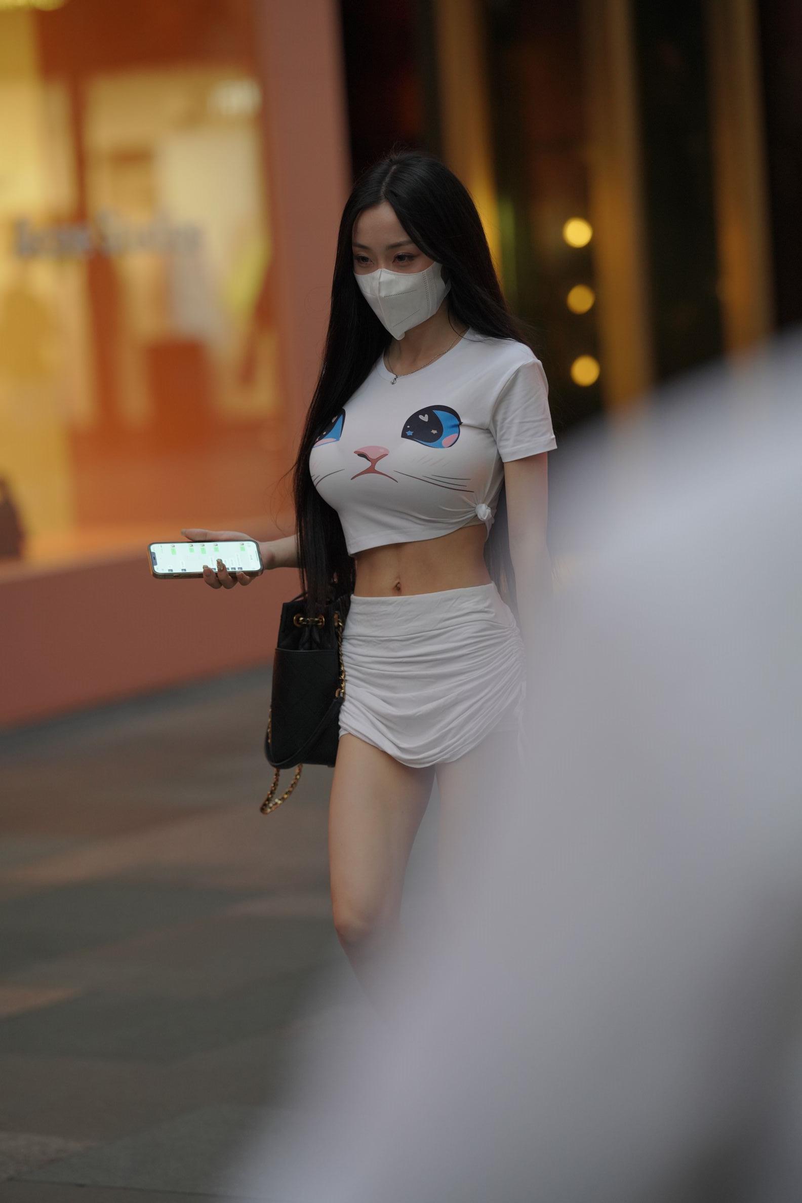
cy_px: 602
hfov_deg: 10.2
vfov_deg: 15.2
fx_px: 4511
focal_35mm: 135
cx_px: 401
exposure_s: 1/320
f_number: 2.2
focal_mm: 135
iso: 1000
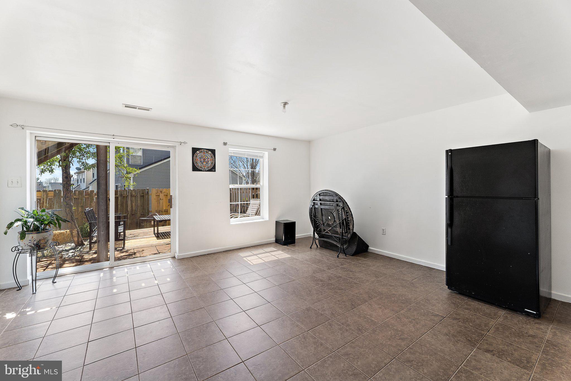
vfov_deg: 81.2
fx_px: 222
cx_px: 286
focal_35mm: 14
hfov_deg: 104.3
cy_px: 190
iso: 640
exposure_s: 1/8
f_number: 8
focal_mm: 14
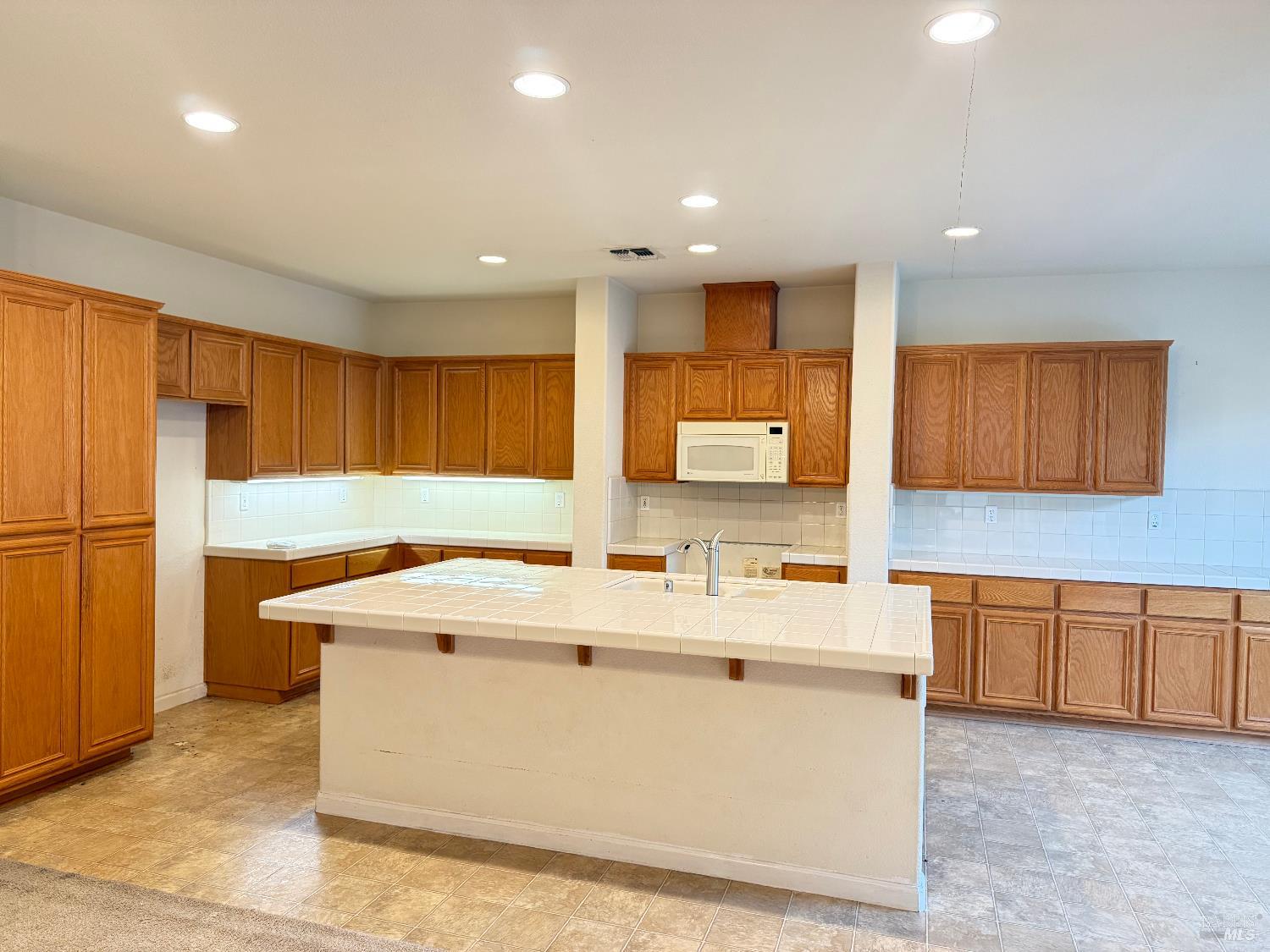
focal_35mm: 24
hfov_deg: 71.6
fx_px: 881
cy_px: 476
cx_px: 635
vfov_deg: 56.8
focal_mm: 6.76
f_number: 1.78
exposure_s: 1/60
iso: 400
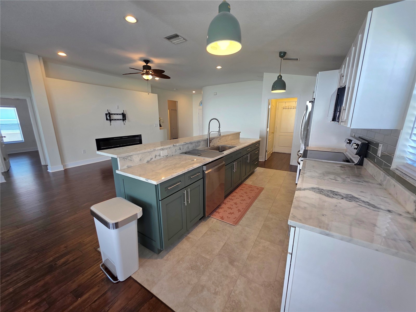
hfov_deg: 106.2
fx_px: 156
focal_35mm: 13
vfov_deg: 89.9
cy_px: 156
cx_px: 208
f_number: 1.9
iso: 125
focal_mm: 2.2
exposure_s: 1/120
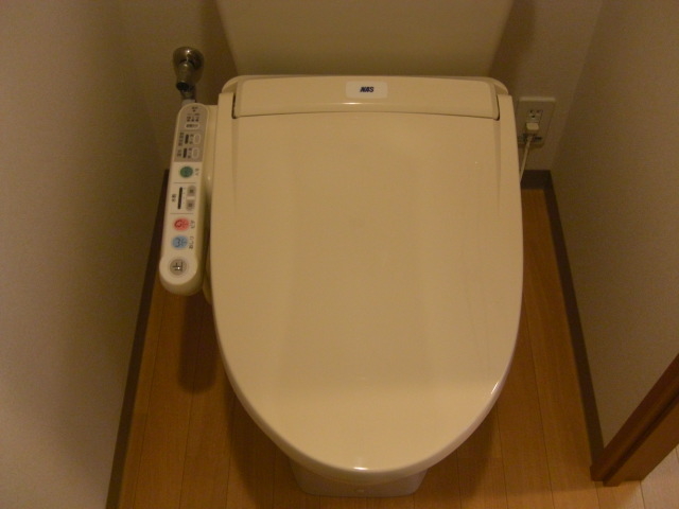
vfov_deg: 37.7
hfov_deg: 49.0
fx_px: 745
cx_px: 340
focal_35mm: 38
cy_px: 254
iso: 400
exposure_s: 1/40
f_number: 2.8
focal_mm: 7.9
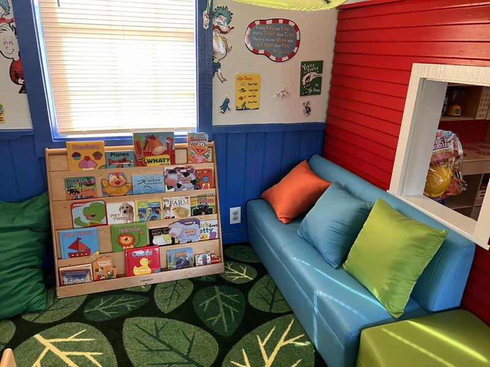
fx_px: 368
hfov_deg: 67.3
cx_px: 245
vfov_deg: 53.1
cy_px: 184
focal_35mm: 26
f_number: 1.5
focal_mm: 5.7
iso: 250
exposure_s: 1/60
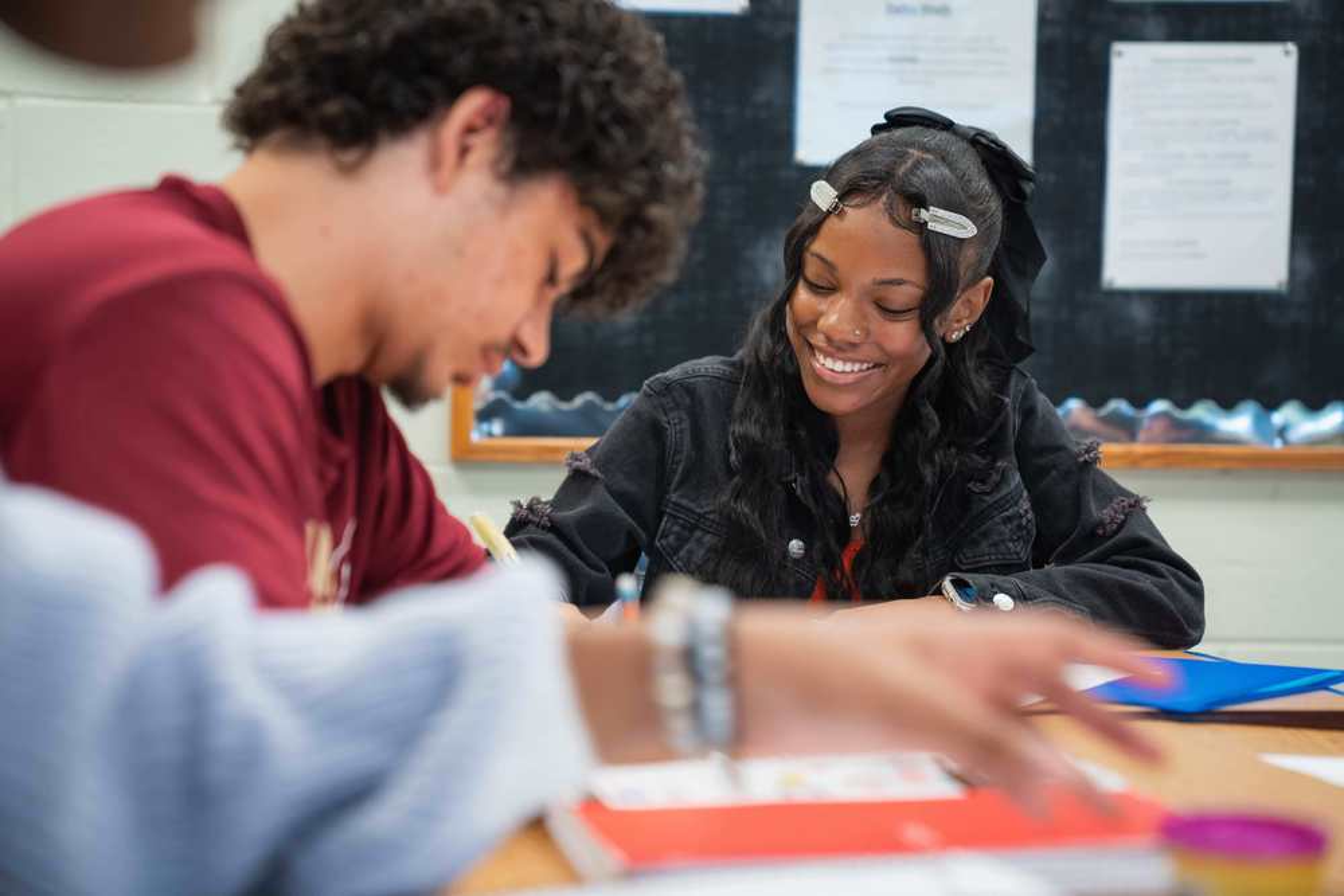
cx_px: 672
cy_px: 448
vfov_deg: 19.5
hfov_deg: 28.8
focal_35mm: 70
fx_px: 2614
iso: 1250
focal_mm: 70
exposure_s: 1/160
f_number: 2.8
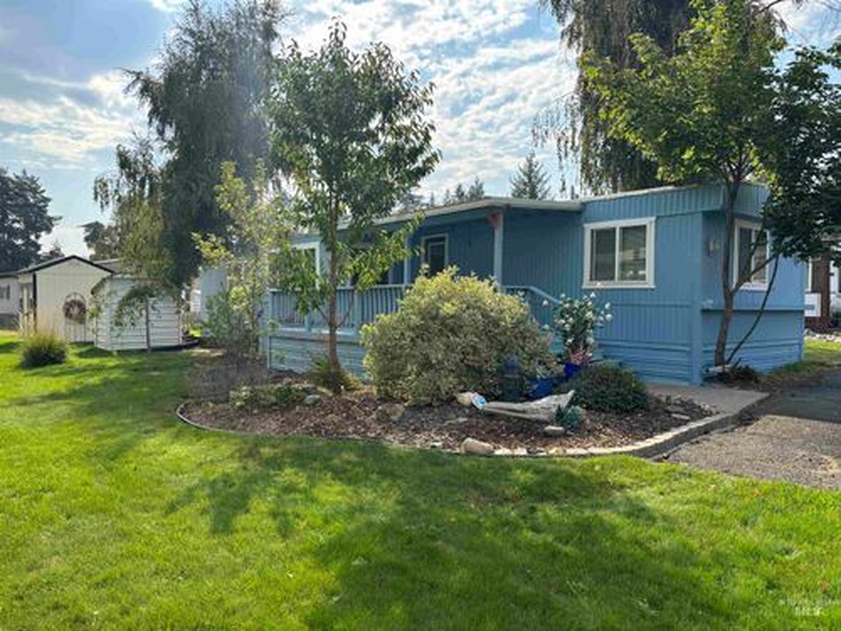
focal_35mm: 26
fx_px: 632
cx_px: 420
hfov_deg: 67.3
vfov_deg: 53.1
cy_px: 316
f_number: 1.6
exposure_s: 1/1845
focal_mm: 5.96
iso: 50
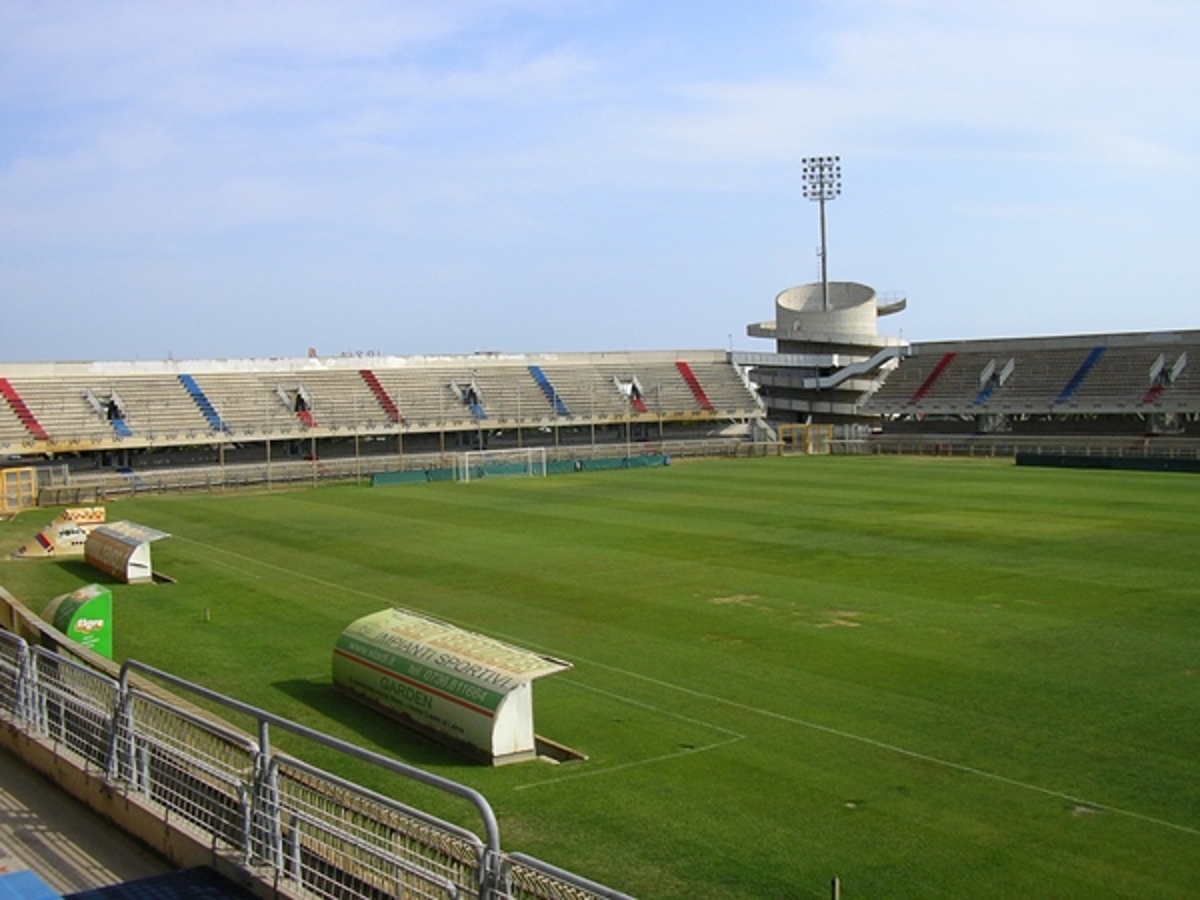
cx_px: 600
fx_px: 1317
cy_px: 450
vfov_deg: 37.7
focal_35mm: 38
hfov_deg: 49.0
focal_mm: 5.8
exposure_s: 1/800
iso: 50
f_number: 4.1
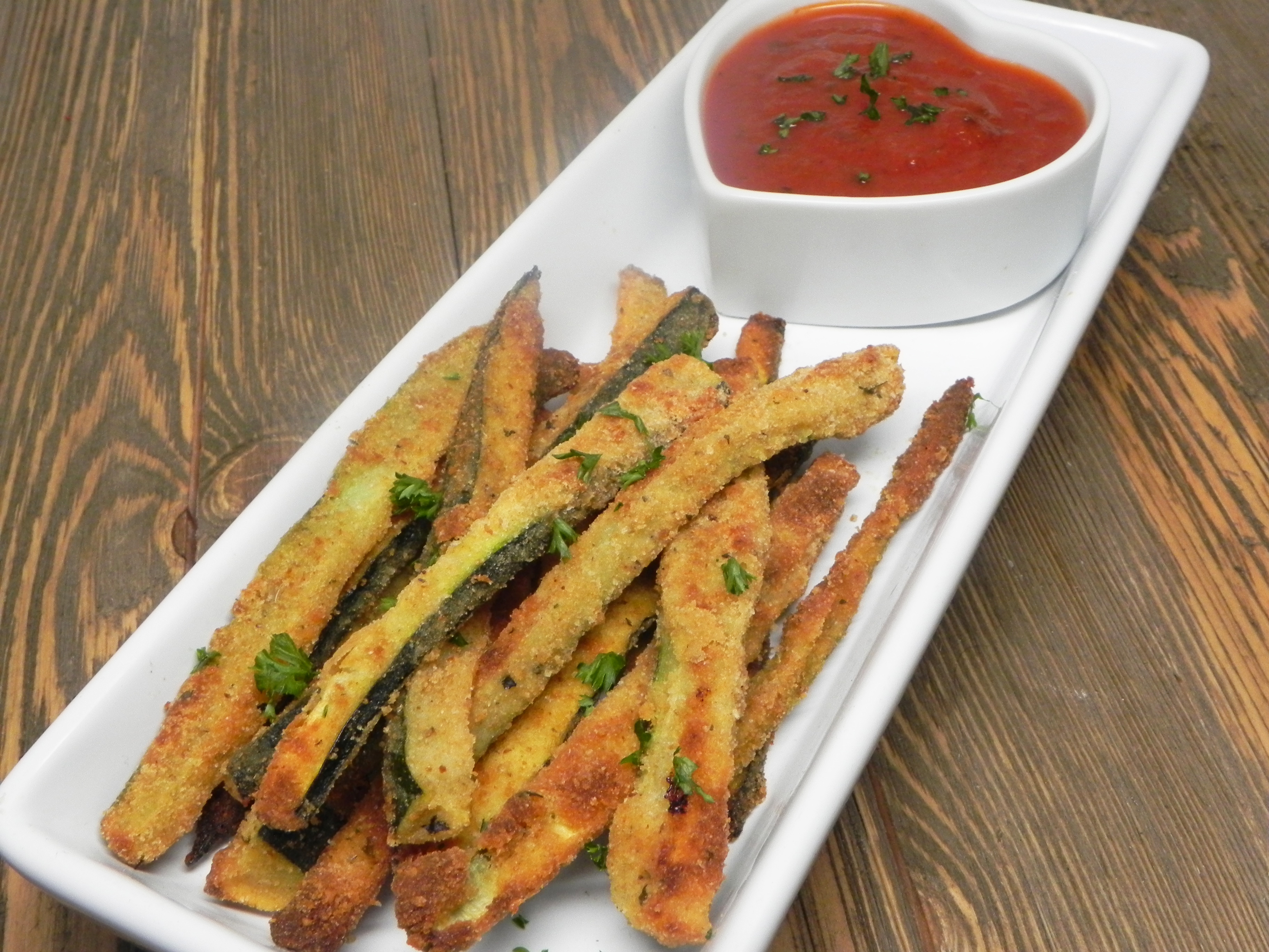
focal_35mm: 46
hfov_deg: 41.2
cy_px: 476
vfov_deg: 31.5
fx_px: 1686
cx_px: 634
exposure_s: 1/32.8
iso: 372
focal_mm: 8.2
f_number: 5.6
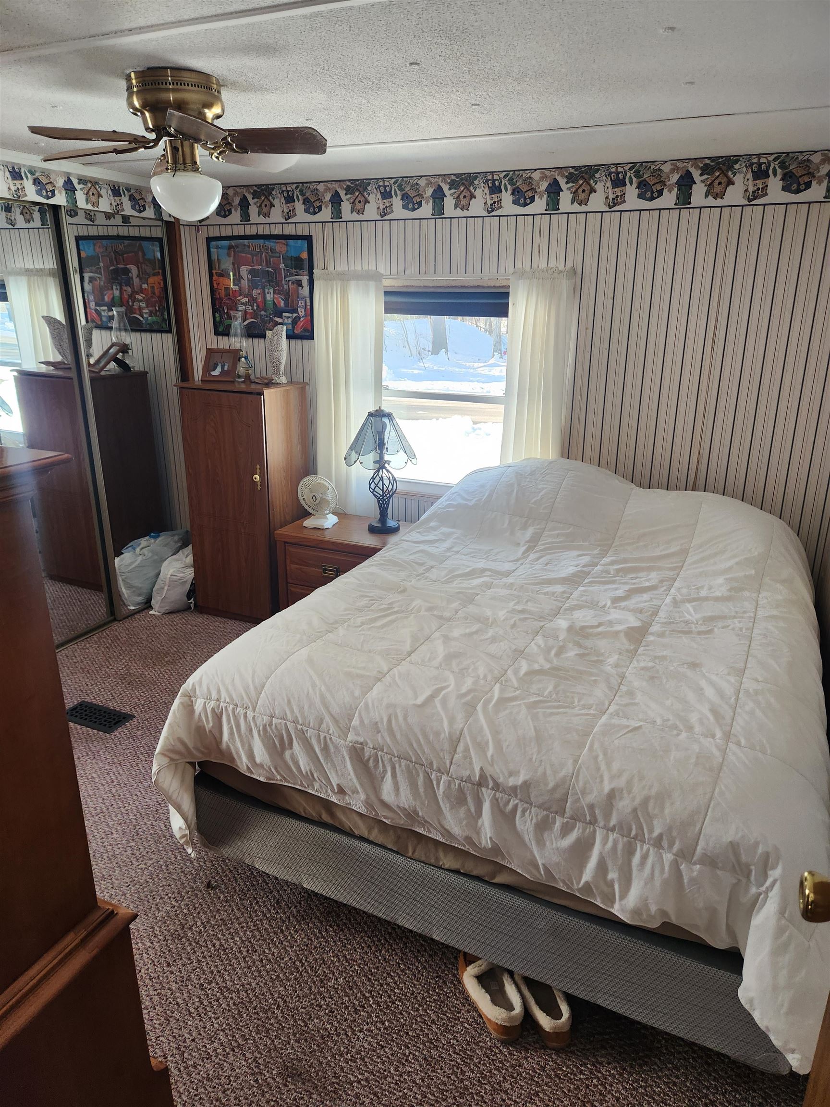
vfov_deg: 73.9
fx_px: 735
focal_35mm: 23
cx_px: 415
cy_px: 554
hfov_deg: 58.9
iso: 200
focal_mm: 5.4
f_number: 1.8
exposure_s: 1/180
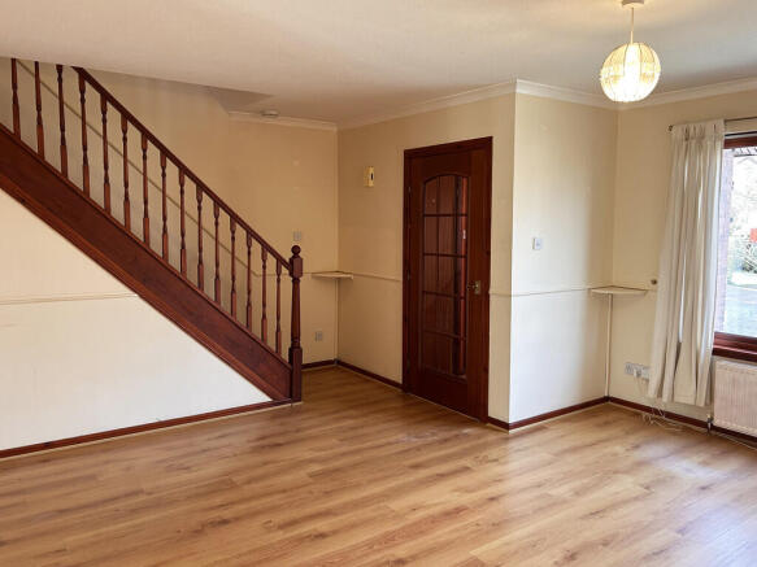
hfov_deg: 67.3
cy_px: 284
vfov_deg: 53.0
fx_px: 568
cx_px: 378
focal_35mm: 26
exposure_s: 1/100
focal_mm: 5.7
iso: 125
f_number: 1.5
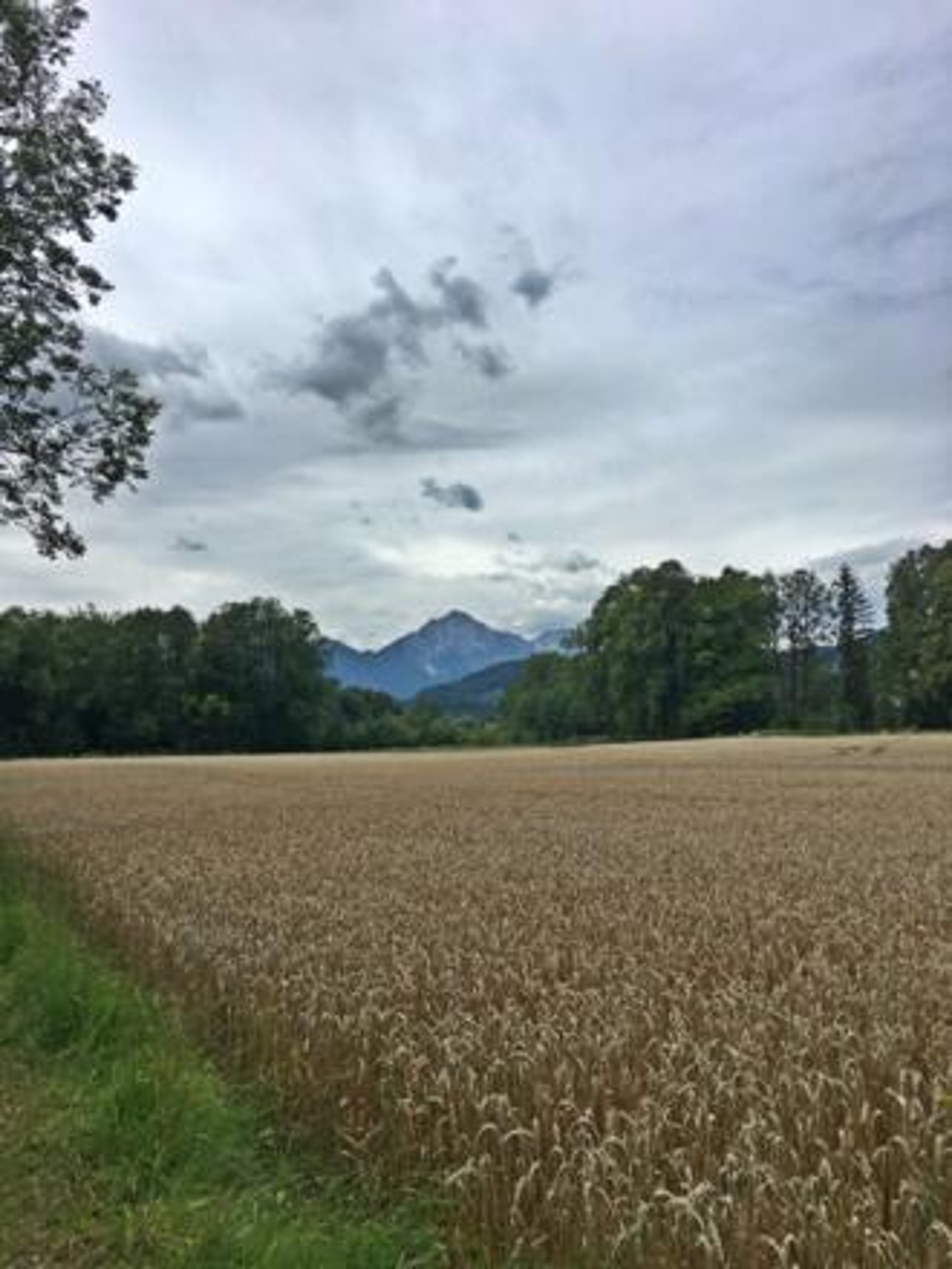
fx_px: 1063
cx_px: 476
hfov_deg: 48.2
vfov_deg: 61.7
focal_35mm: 29
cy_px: 634
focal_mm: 4.15
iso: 25
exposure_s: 1/2564
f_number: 2.2
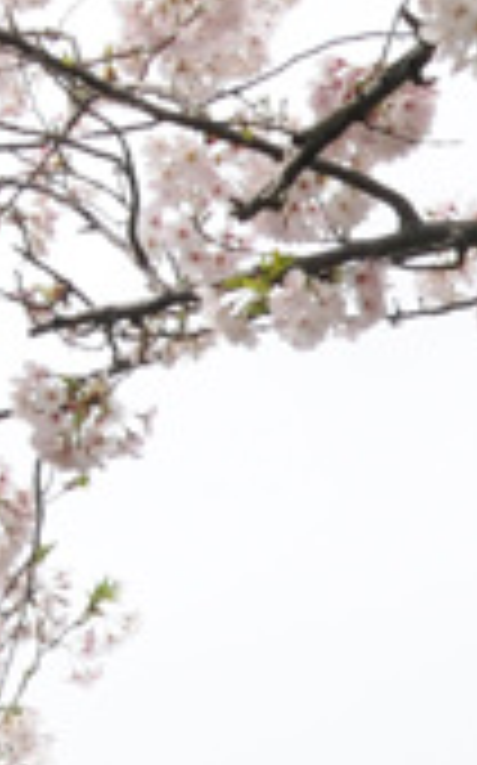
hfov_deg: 5.7
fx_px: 4793
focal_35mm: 230
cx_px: 472
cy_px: 1346
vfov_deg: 8.8
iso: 400
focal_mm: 25
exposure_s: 1/500
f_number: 8
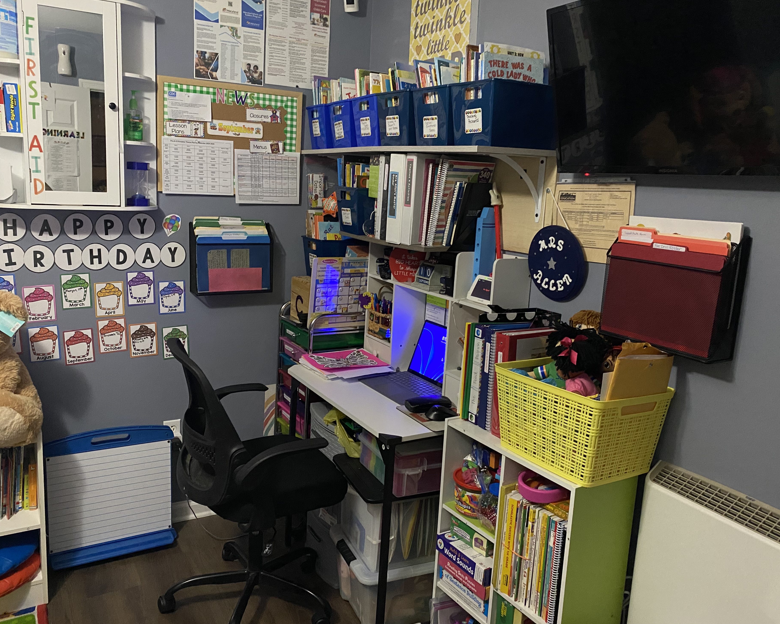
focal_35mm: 28
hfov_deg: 62.2
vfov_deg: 51.5
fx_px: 646
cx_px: 394
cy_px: 304
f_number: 1.8
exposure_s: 1/30
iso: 640
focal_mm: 4.25
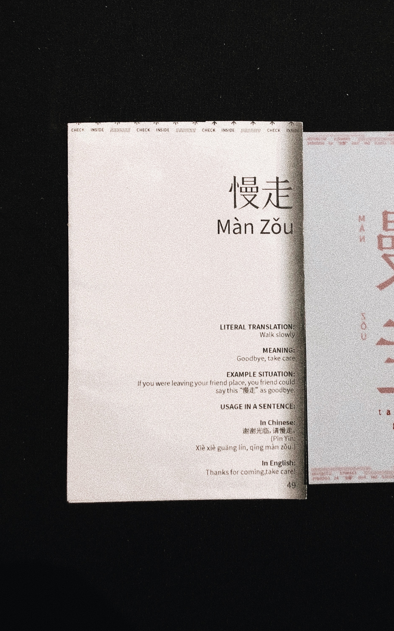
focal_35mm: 40
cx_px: 319
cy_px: 314
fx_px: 687
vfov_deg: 49.3
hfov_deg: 31.1
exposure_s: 1/7
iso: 80
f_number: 1.8
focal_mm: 3.99
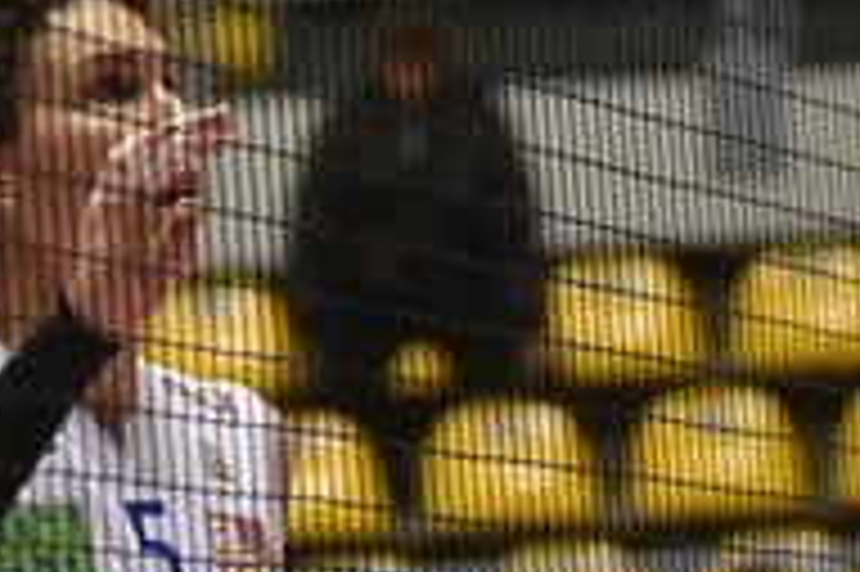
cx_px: 1308
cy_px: 455
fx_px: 14082
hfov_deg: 3.5
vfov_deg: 2.3
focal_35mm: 590
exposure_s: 1/640
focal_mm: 100
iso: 3200
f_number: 4
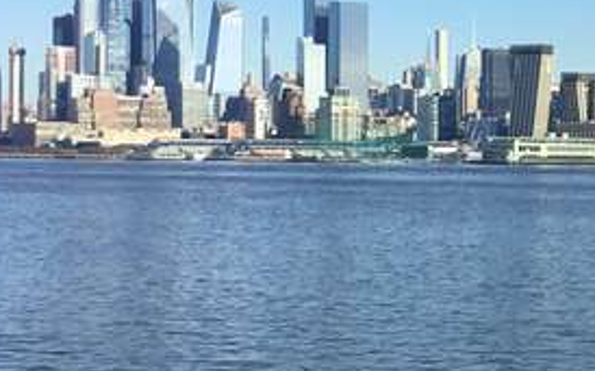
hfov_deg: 20.7
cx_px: 634
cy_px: 167
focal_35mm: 96
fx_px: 1556
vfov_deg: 13.6
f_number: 2.4
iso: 25
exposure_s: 1/1181
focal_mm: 3.3
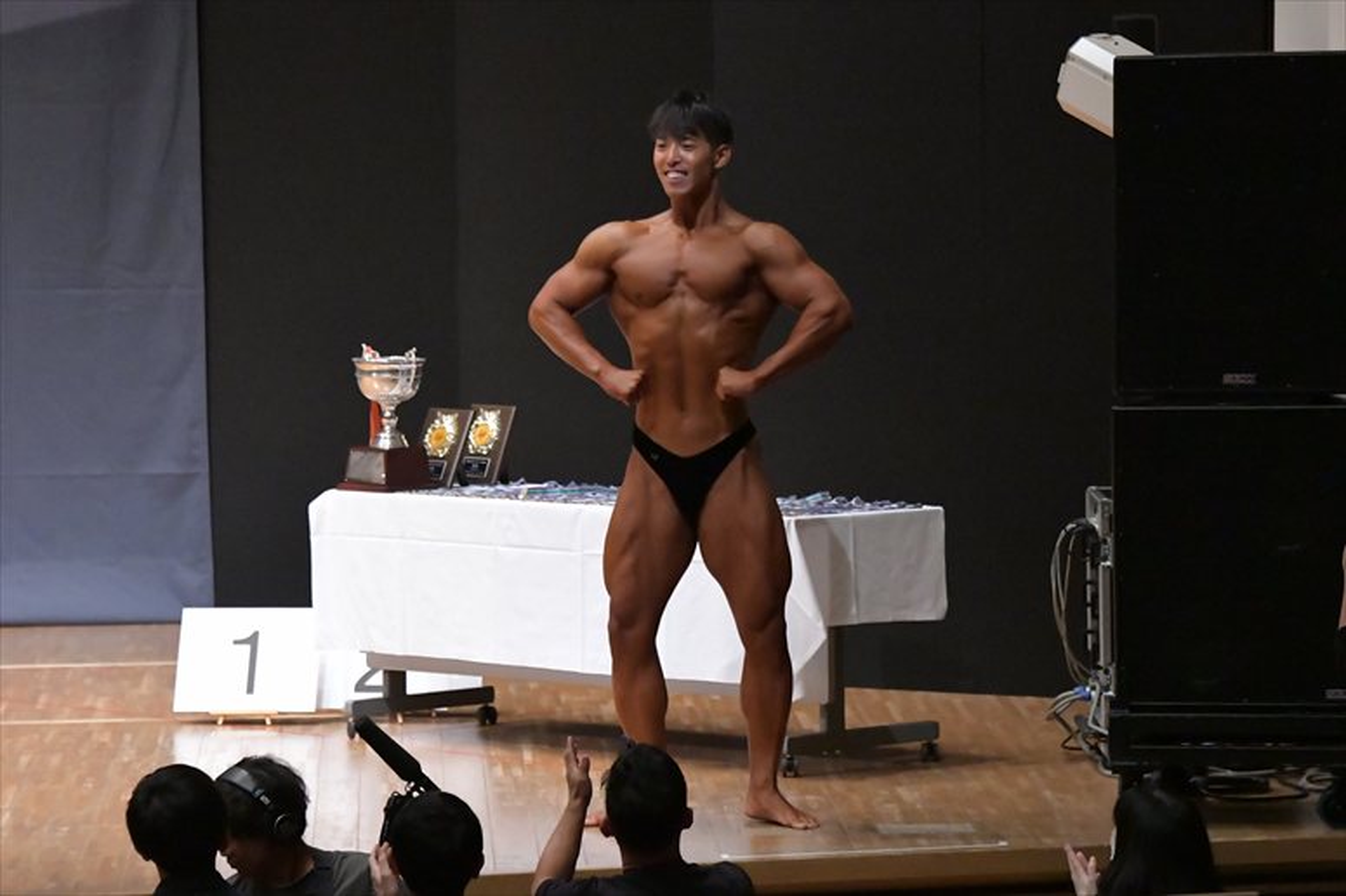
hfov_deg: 9.2
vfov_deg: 6.1
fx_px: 8409
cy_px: 448
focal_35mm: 225
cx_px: 673
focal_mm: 150
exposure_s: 1/400
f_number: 5.6
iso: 12800
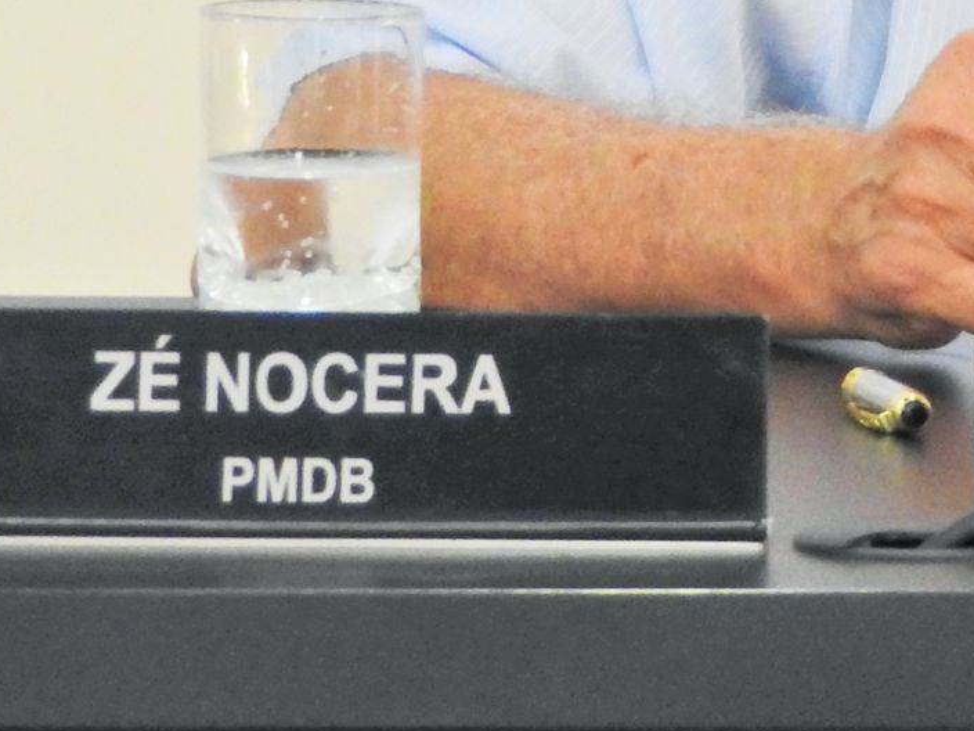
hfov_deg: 4.4
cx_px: 1328
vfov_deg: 3.3
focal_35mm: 453
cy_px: -371
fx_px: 12746
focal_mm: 24.2
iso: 720
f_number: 5
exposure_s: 1/15
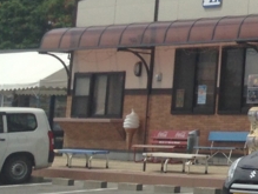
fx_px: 1150
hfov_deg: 11.0
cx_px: 593
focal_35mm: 154
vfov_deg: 9.5
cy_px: -65
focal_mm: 4.12
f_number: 2.4
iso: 50
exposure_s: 1/2584
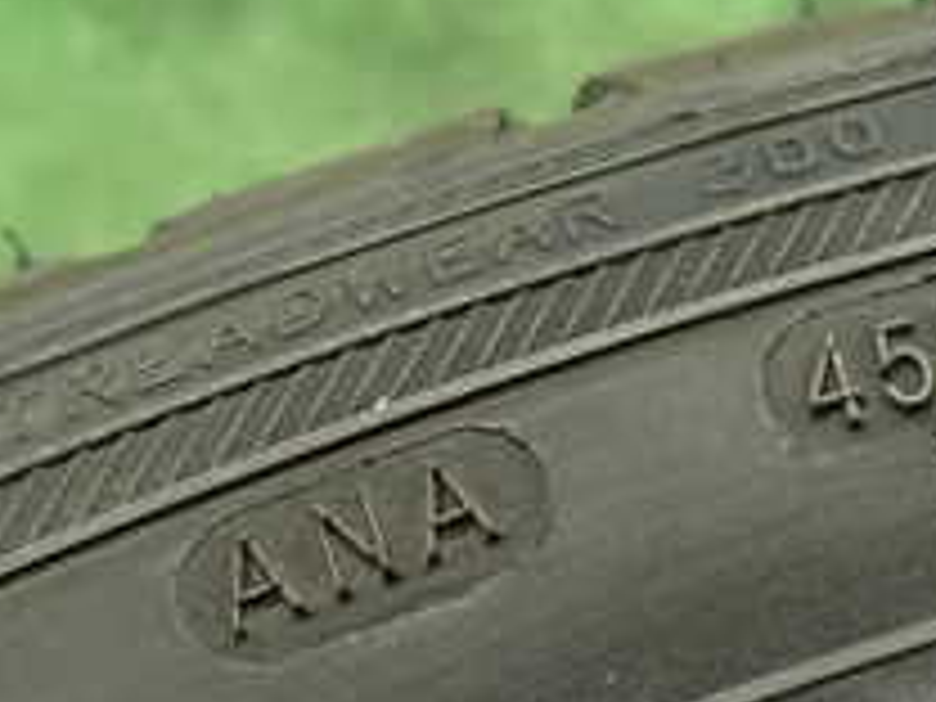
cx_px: 914
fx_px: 1947
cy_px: 364
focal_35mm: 72
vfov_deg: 20.4
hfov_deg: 25.8
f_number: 2
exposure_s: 1/30
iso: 250
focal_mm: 4.5
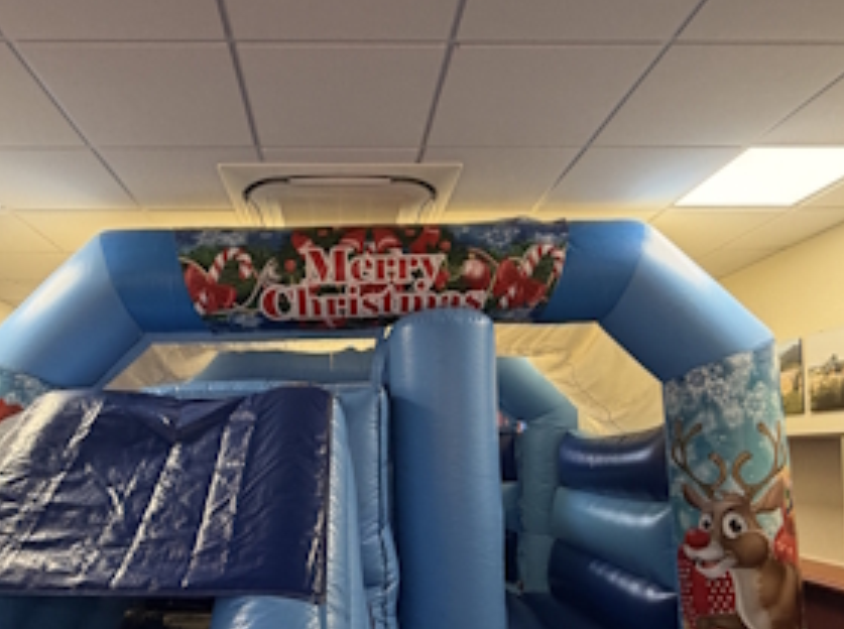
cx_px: 351
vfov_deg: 50.5
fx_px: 657
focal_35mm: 27
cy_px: 408
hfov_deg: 65.0
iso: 250
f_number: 2.2
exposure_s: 1/50
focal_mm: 2.22
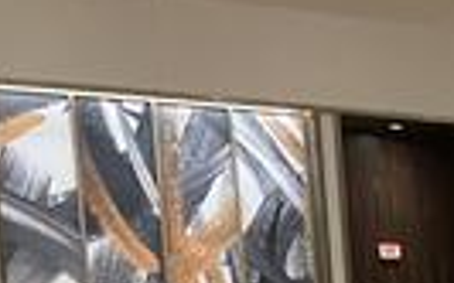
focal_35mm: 133
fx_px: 1645
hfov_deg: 13.1
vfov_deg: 9.0
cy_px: 634
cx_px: 969
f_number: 1.6
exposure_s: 1/40
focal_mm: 4.2
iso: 320
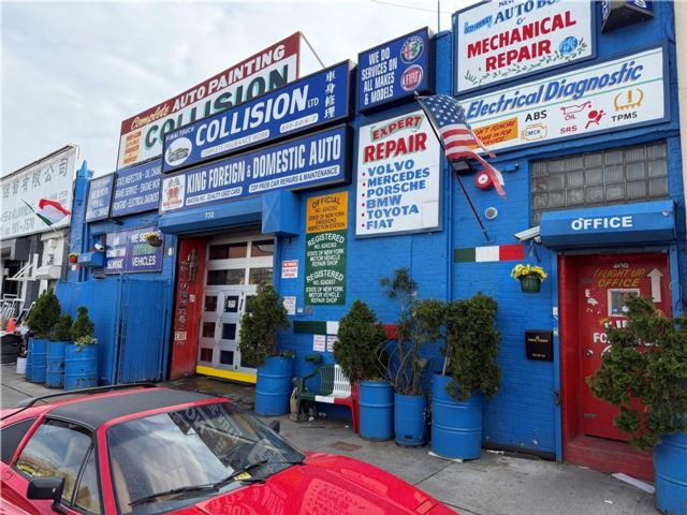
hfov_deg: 71.6
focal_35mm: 24
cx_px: 344
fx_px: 476
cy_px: 258
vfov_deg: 56.8
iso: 100
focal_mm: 6.76
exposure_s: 1/2525
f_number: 1.78
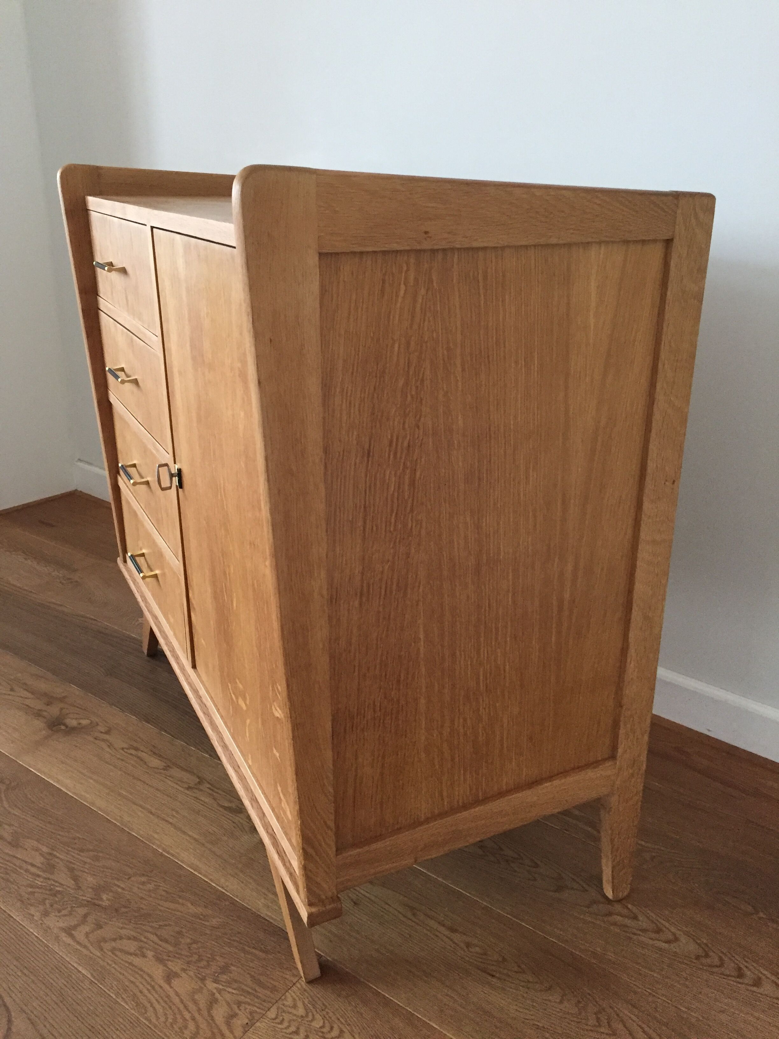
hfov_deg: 48.2
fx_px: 870
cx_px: 390
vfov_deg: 61.7
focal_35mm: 29
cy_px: 520
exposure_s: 1/33
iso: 250
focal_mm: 4.15
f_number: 2.2
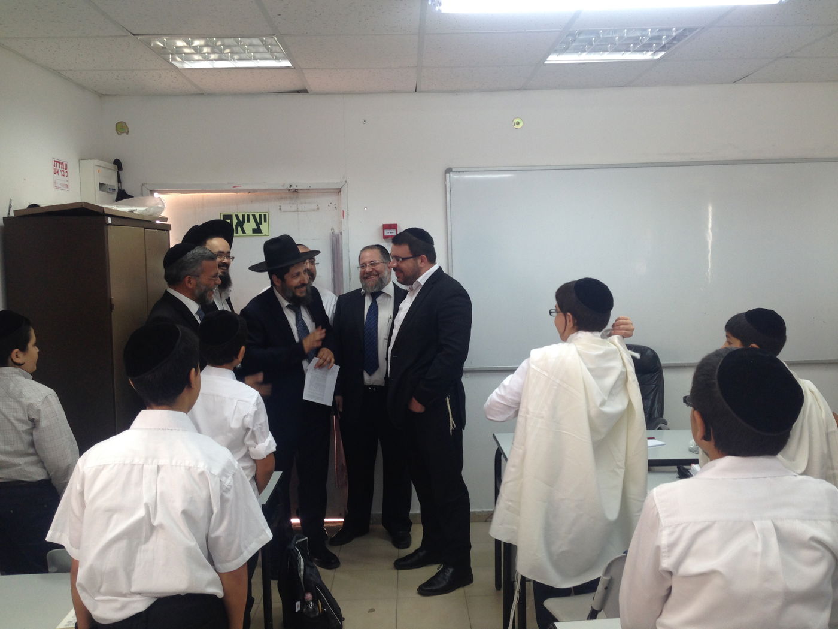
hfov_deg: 55.4
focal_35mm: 33
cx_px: 419
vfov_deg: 42.9
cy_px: 314
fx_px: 799
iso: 50
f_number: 2.4
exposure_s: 1/30
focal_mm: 4.12
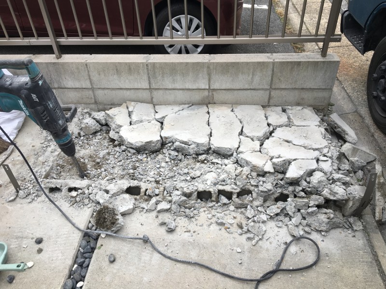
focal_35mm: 29
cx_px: 193
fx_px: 323
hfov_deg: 61.7
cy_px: 144
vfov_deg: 48.2
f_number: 2.2
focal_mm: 4.15
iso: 25
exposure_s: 1/171
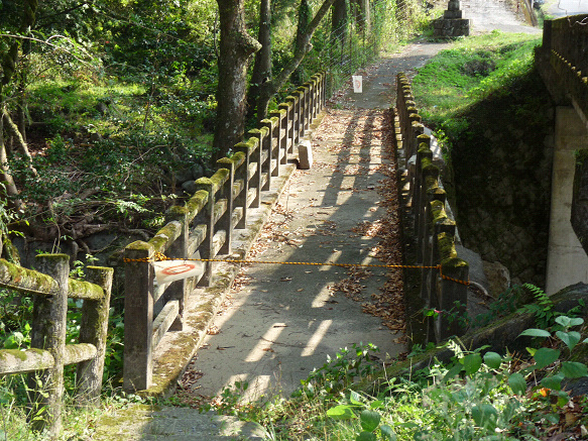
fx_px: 1223
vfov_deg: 20.4
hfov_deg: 27.0
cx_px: 294
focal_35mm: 72
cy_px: 220
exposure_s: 1/100
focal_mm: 12.8
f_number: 4
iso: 100
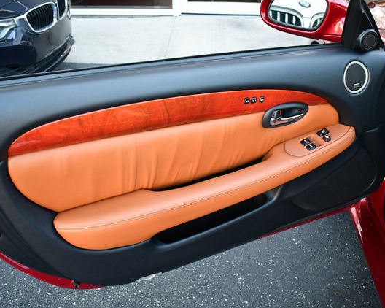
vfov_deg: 36.5
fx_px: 467
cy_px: 154
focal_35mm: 41
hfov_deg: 44.8
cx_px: 192
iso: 720
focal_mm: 18
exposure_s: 1/250
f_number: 3.5
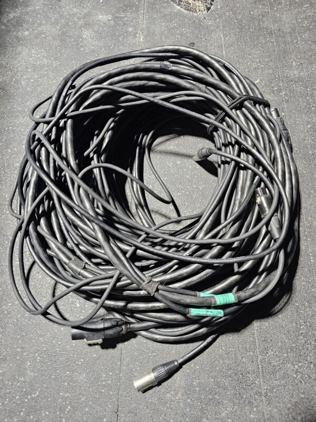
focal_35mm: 23
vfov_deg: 73.9
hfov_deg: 58.9
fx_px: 280
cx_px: 158
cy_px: 211
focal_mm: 6.3
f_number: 1.7
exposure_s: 1/60
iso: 640
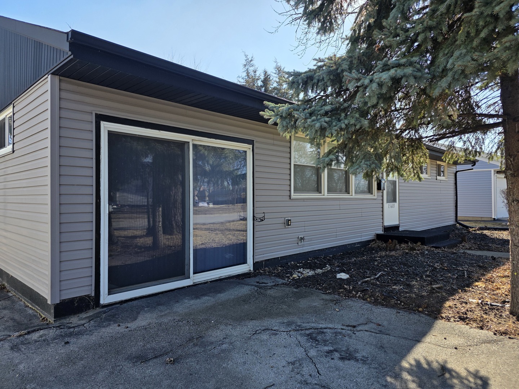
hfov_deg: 73.9
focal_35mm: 23
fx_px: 345
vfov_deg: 58.9
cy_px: 194
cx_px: 260
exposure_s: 1/3327
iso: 80
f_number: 1.7
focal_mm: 6.3
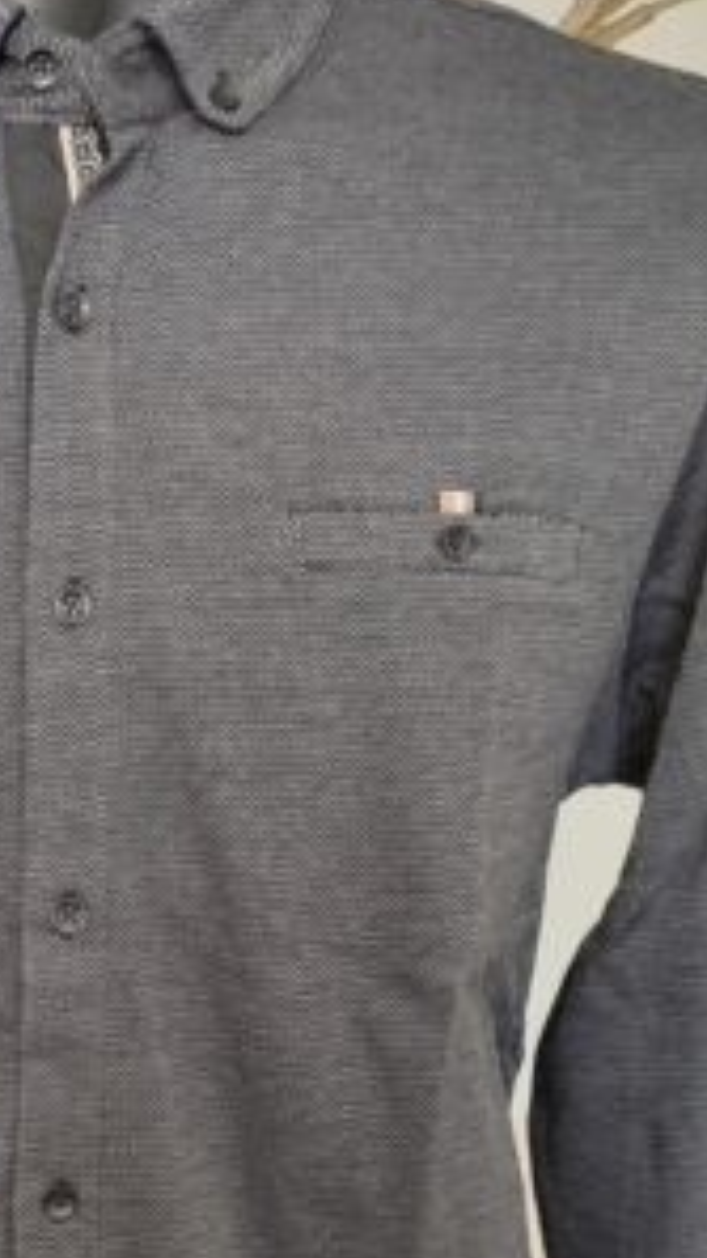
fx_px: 1834
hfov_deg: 21.4
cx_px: 76
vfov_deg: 36.8
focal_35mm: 55
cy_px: 970
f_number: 1.9
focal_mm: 6.04
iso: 161
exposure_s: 1/33
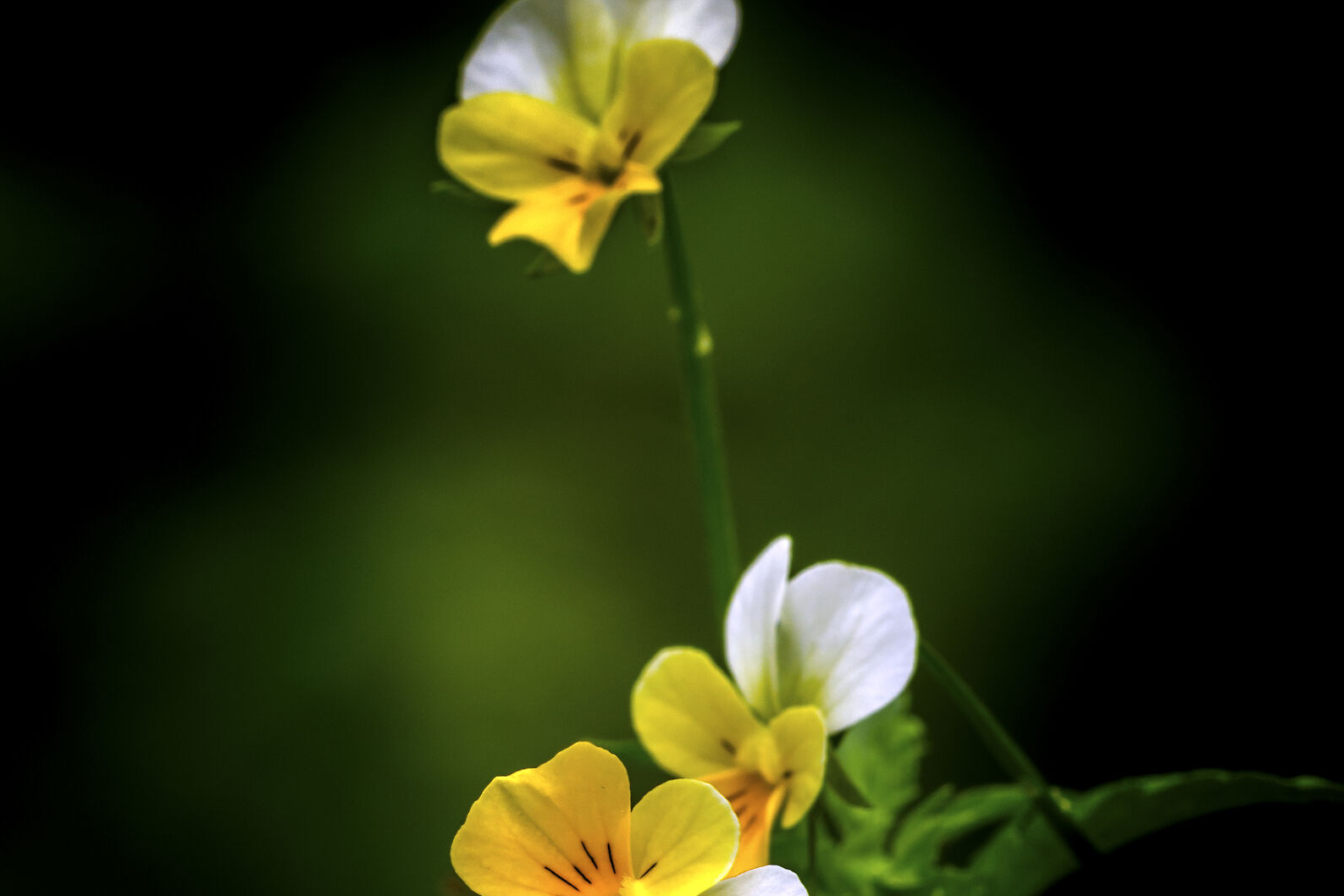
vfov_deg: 3.3
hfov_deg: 4.9
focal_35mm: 419
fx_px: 15632
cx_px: 672
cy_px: 780
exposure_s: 1/60
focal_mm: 185
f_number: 14
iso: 100
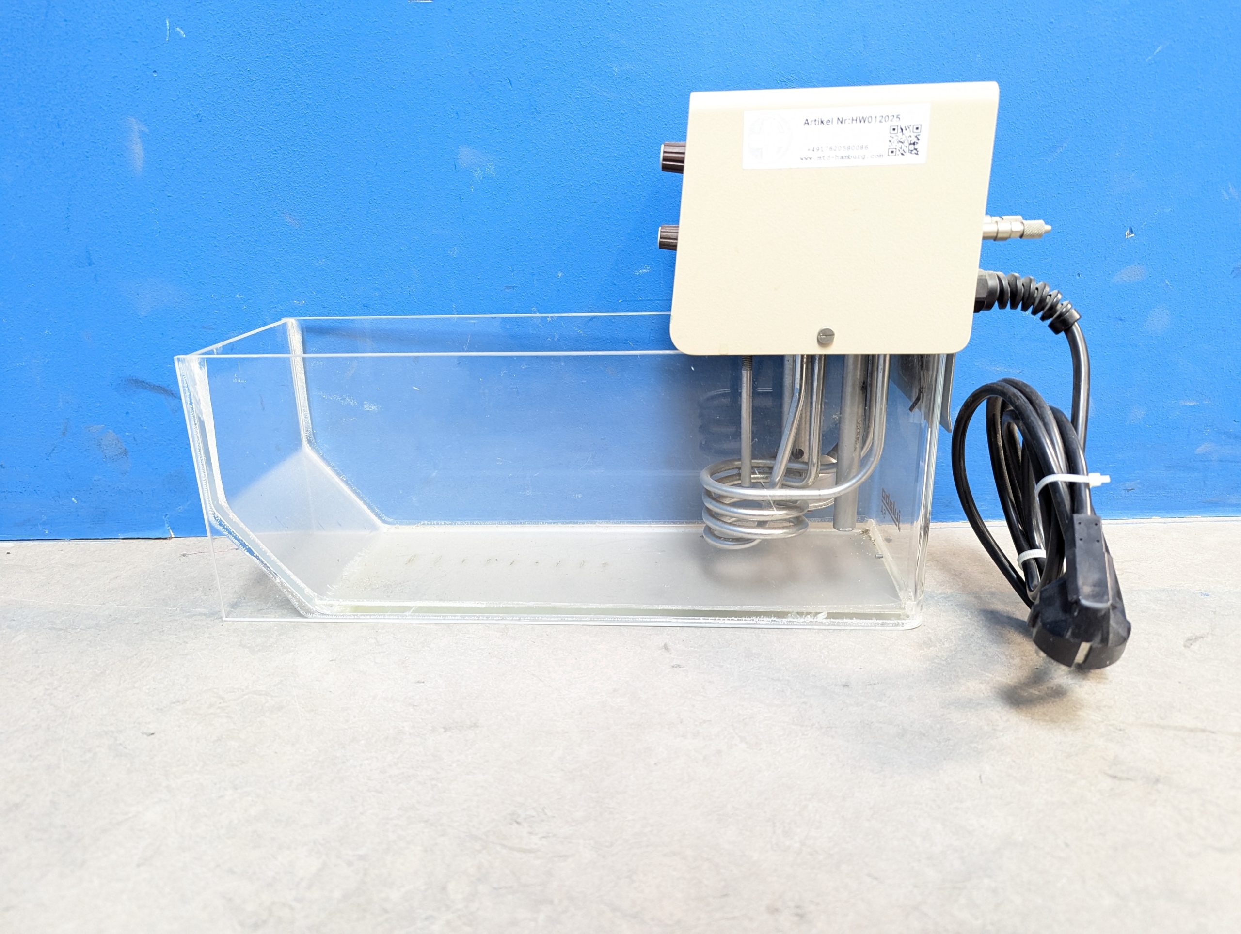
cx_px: 620
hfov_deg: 71.5
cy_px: 467
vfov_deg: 56.9
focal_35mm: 24
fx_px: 862
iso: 1243
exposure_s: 1/50
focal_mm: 6.81
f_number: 1.85
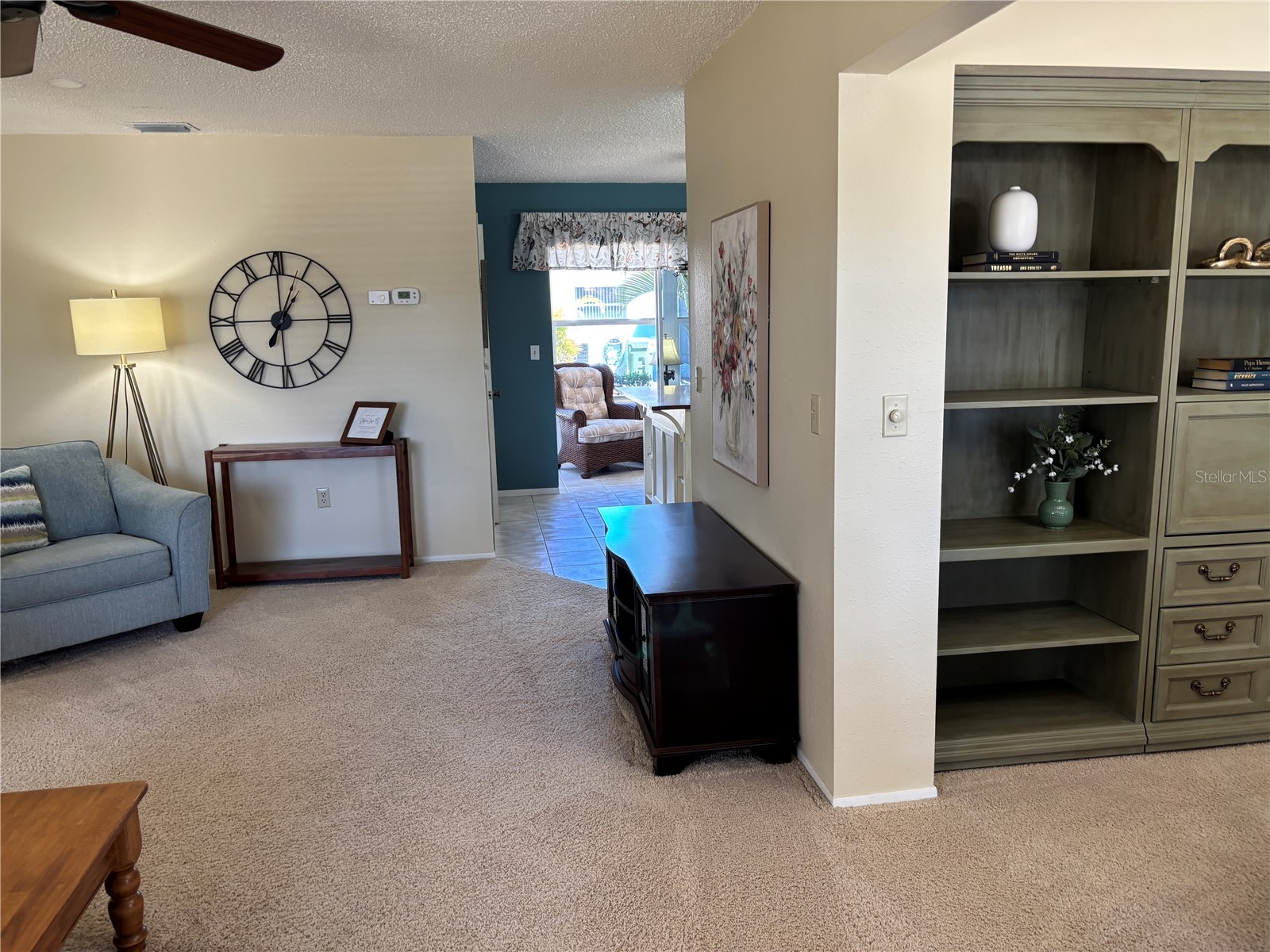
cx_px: 635
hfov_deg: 67.3
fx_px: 954
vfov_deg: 53.1
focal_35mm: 26
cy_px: 476
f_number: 1.6
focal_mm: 5.96
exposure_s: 1/60
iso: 125
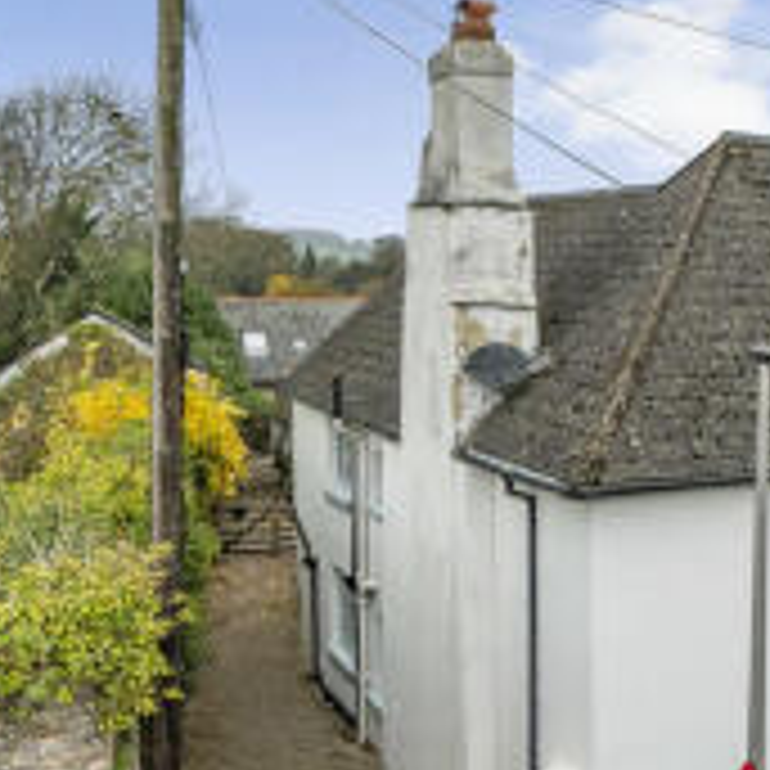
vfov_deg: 37.5
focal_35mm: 45
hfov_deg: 32.6
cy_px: 412
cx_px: 865
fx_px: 1132
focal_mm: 13
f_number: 8
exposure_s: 1/80
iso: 400
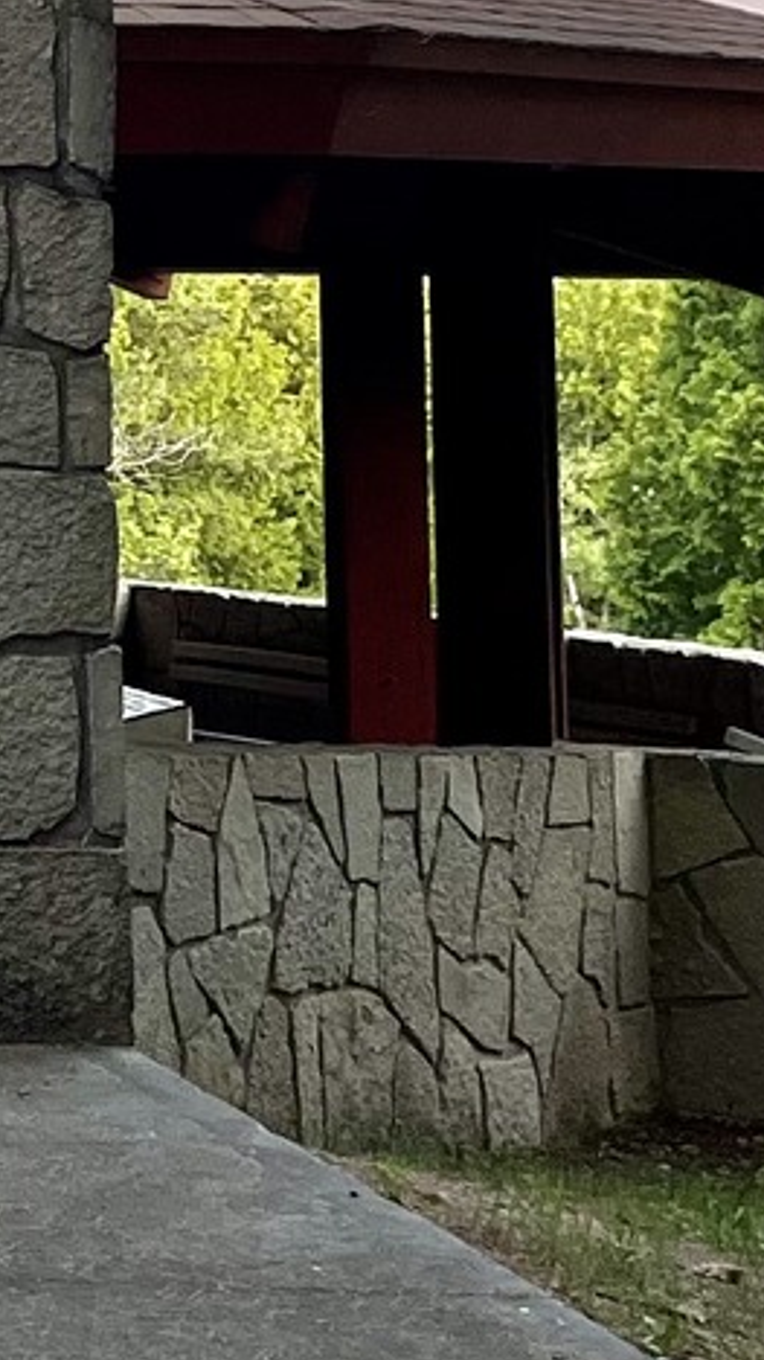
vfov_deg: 17.1
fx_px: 4361
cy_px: -160
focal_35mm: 121
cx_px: -1447
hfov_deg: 8.5
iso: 50
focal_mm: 5.1
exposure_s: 1/433
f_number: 1.6
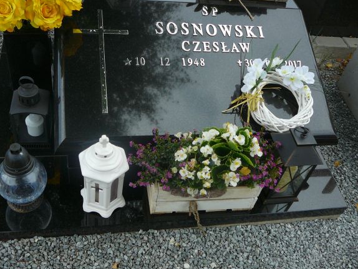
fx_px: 404
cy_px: 139
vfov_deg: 36.8
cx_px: 180
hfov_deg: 47.8
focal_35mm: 39
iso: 80
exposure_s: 1/500
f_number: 2.8
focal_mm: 5.2
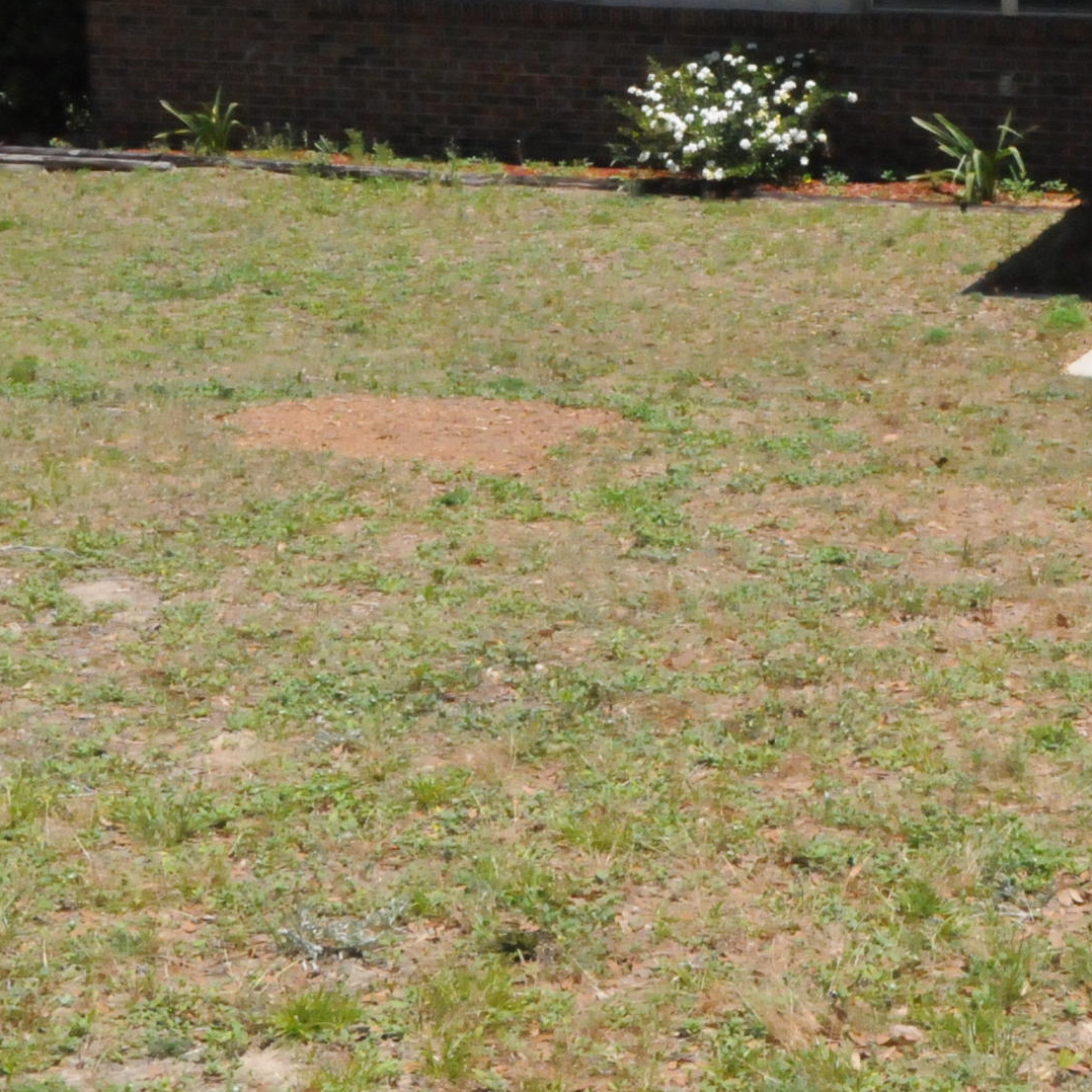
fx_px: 3034
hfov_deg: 19.6
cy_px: 143
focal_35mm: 85
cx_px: 1176
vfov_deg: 20.1
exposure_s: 1/1250
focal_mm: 24
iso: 3200
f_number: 18
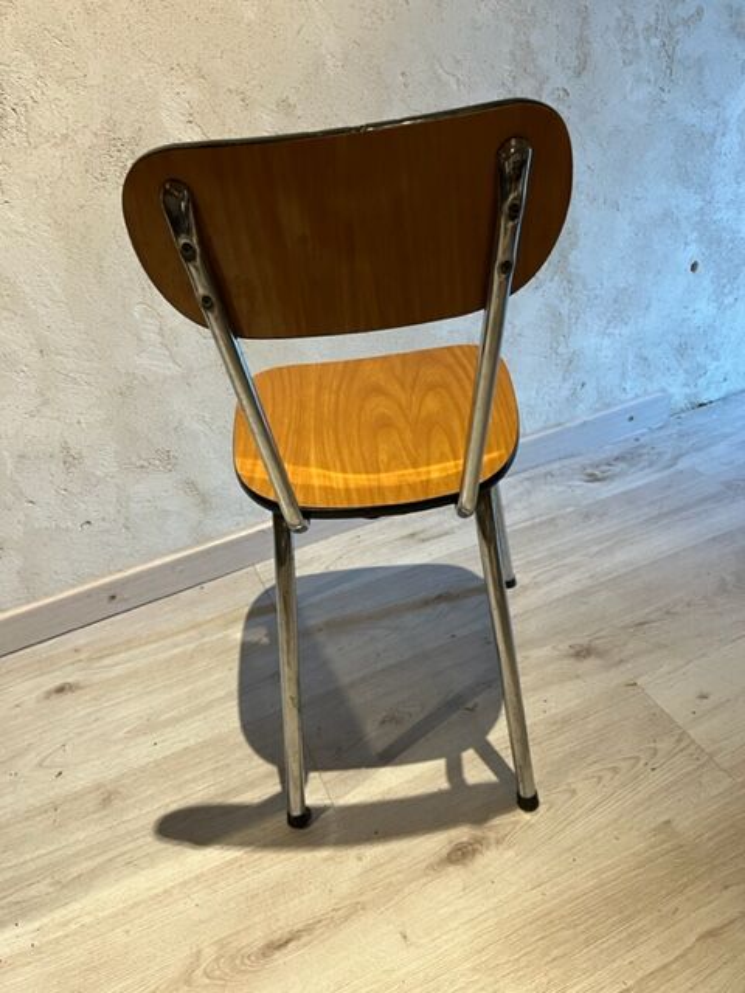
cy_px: 496
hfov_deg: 53.1
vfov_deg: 67.3
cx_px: 372
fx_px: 746
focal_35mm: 26
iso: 250
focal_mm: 5.1
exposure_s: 1/60
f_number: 1.6
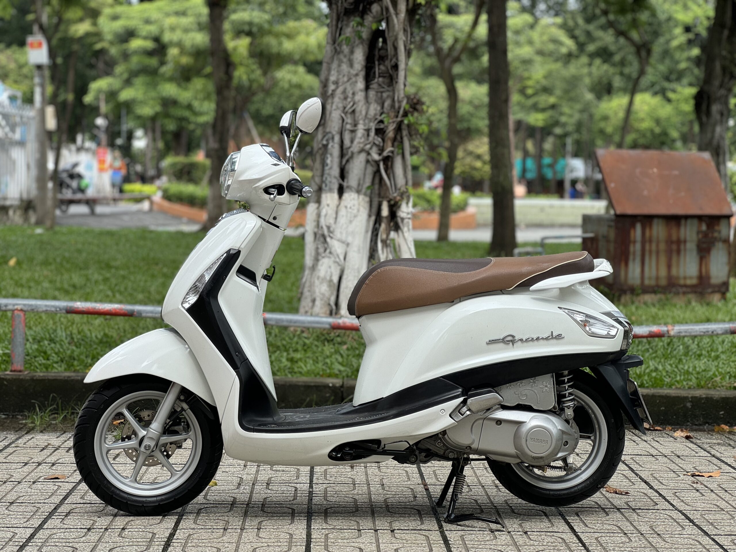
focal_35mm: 77
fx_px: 1637
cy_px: 276
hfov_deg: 25.3
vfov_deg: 19.1
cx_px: 368
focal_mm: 9
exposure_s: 1/256
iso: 25
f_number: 2.8
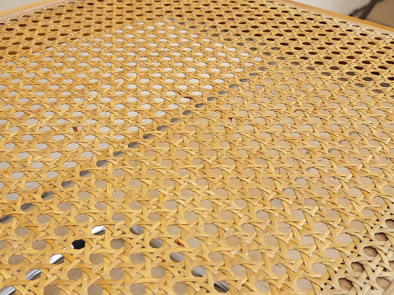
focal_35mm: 44
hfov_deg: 42.8
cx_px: 165
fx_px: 501
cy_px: 177
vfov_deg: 32.8
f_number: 1.8
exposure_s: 1/510
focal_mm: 4.6
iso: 40
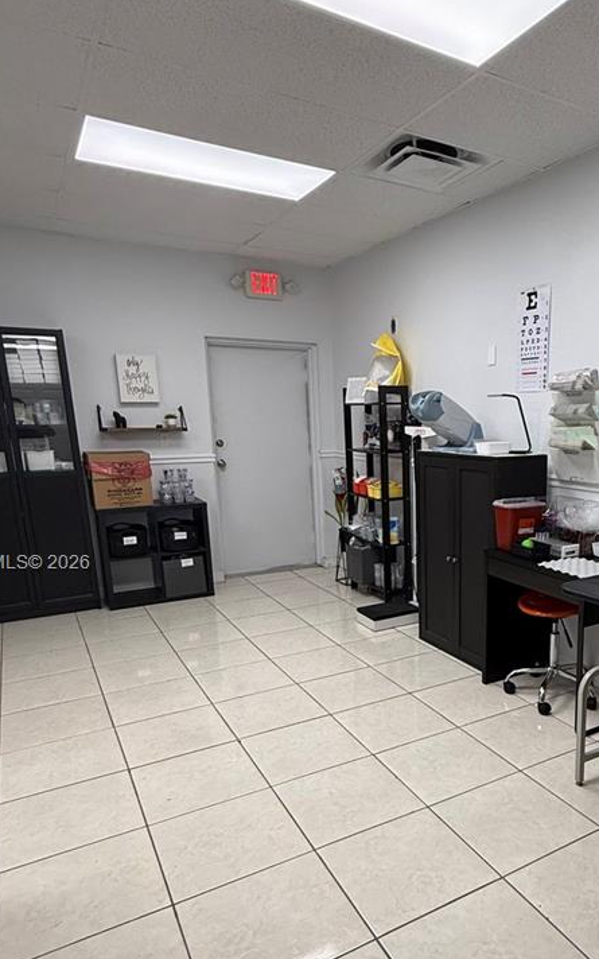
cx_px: 447
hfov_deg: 47.5
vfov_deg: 71.9
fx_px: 653
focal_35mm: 25
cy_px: 564
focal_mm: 2.22
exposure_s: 1/120
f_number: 2.2
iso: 200
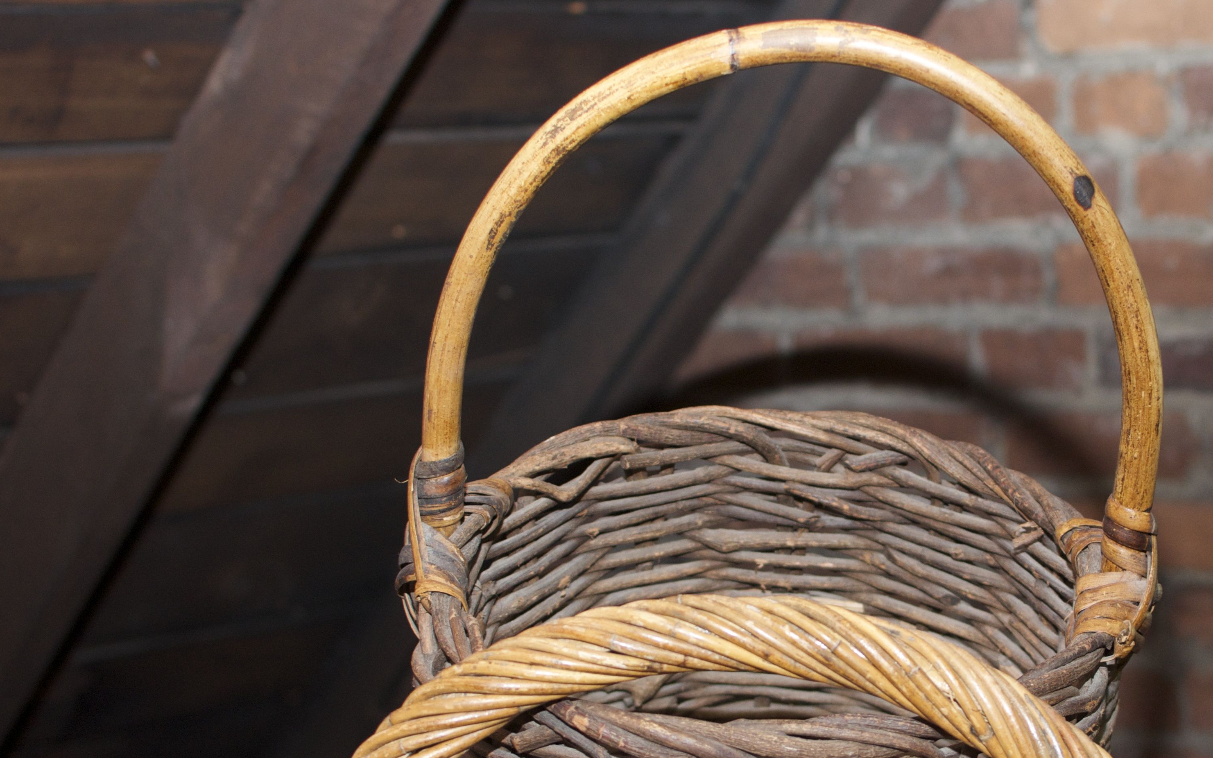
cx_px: 797
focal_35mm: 89
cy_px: 549
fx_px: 2937
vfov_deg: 14.7
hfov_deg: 23.2
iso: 640
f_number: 2.8
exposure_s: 1/125
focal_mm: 35
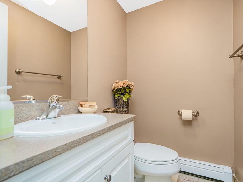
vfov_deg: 71.6
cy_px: 93
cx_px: 124
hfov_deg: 87.7
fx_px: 126
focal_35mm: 18
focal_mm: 16
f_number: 4
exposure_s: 1/10
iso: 50
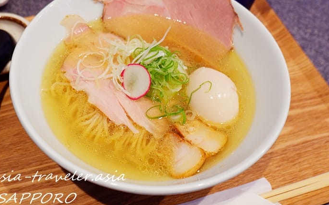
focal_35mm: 45
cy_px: 93
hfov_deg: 44.2
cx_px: 139
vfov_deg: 28.6
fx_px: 403
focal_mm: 25.6
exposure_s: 1/52
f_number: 4.4
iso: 2000
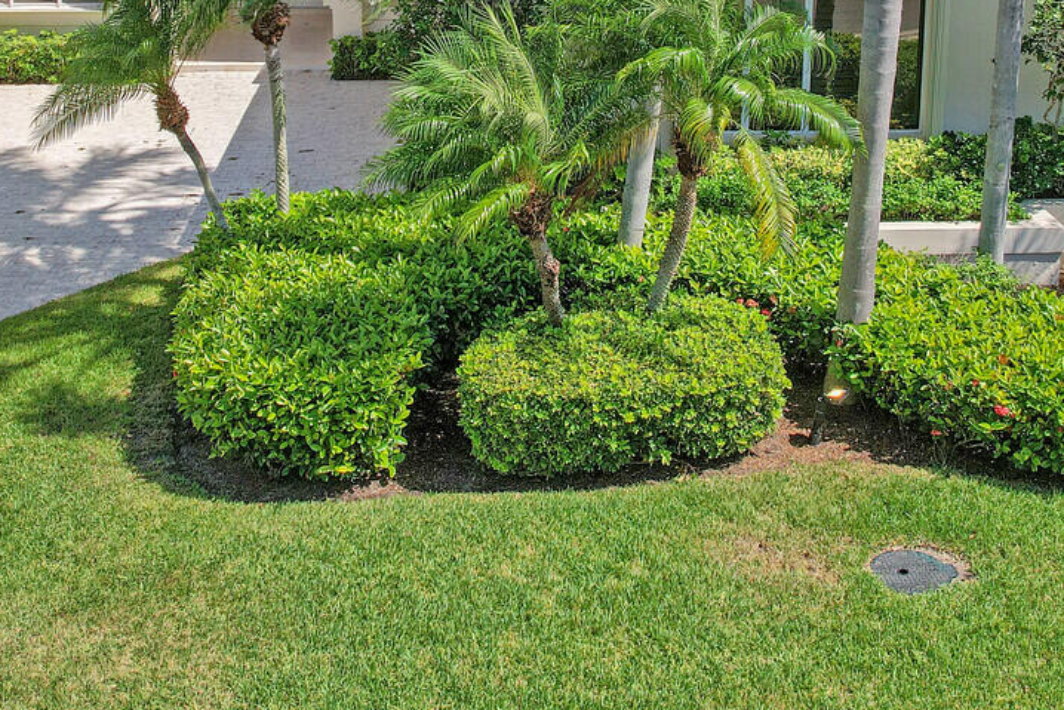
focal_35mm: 49
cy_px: -19
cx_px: 512
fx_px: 1448
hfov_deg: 40.3
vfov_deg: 26.0
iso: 100
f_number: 2.8
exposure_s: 1/2500
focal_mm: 8.38
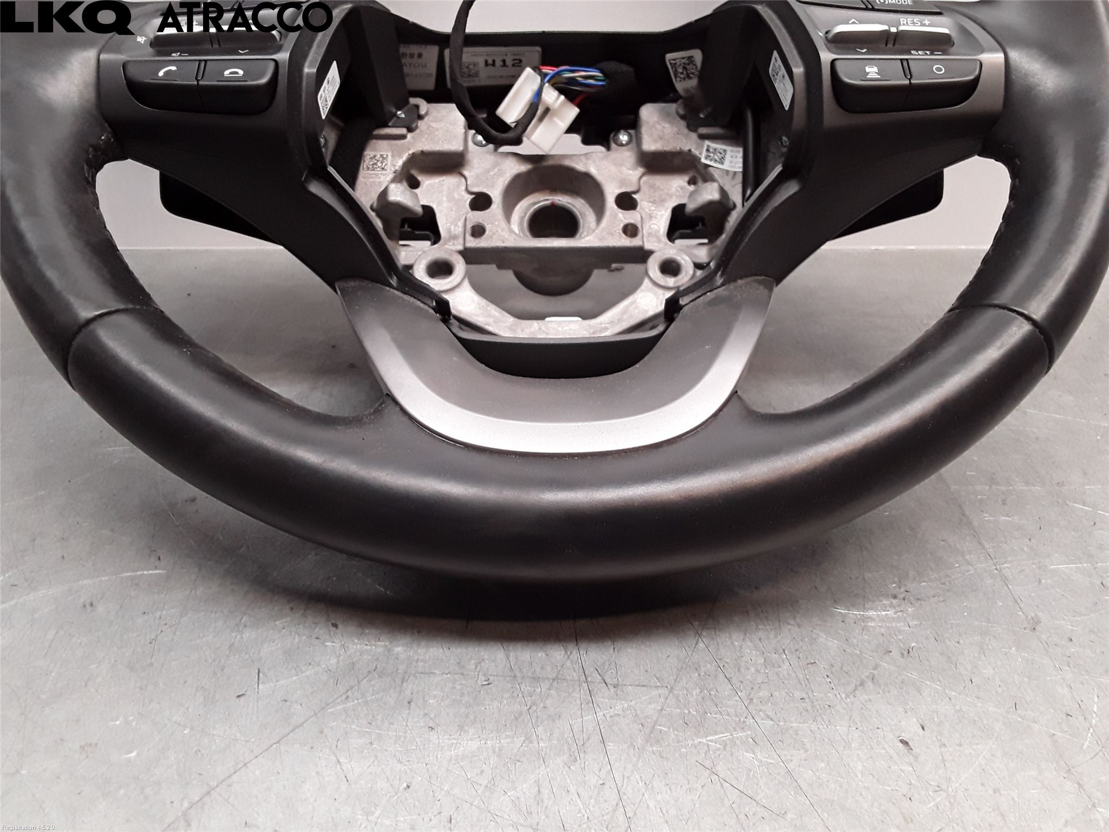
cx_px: 554
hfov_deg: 63.4
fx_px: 897
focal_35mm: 28
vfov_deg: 49.7
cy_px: 416
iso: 100
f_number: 1.9
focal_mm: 2.91
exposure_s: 1/100
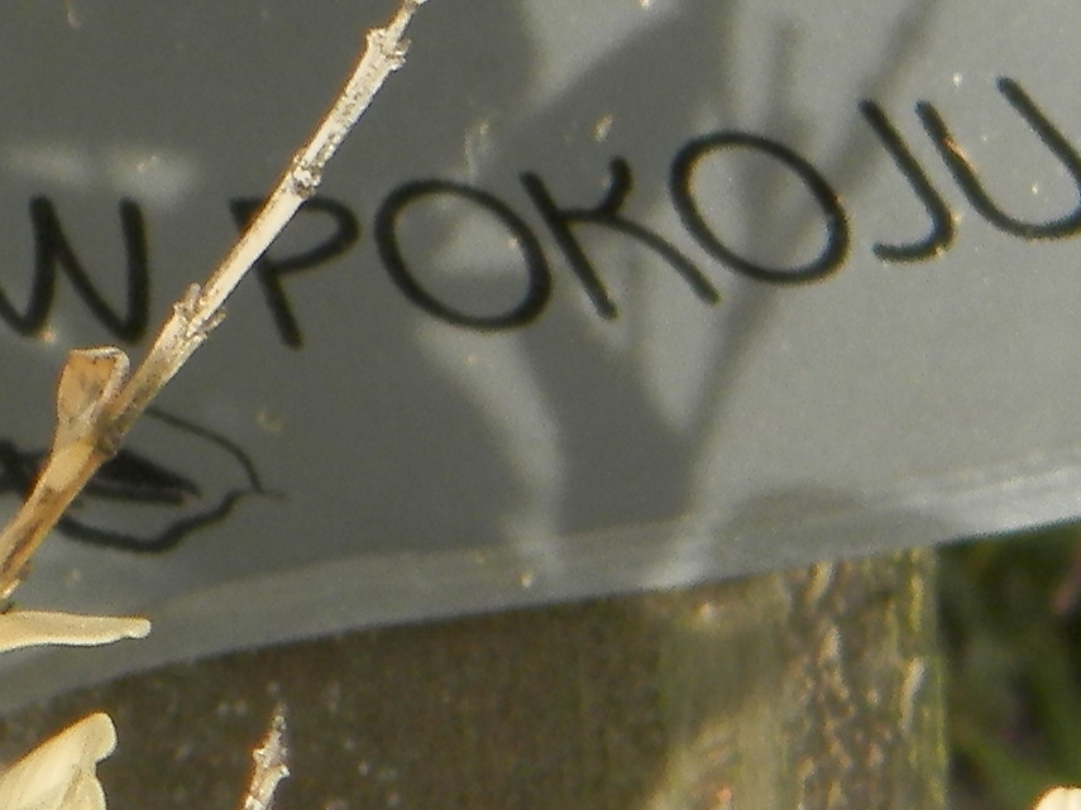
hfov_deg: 1.6
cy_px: -1150
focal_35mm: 1207
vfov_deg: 1.2
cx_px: -254
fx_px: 37687
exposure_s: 1/200
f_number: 5.4
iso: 80
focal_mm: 40
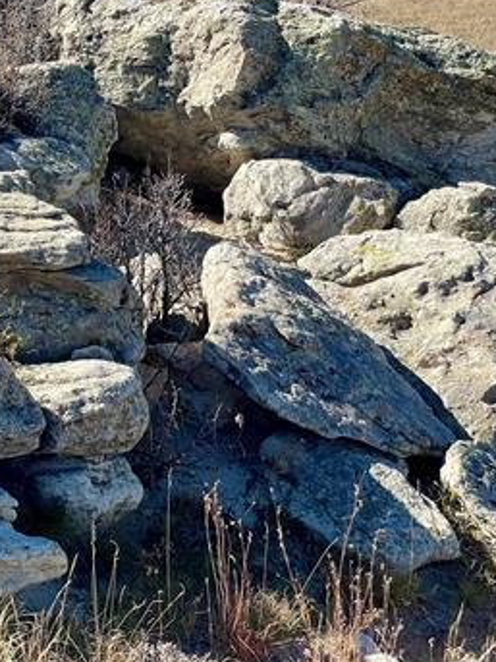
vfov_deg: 20.2
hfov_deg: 14.7
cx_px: -114
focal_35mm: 97
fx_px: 1854
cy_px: 219
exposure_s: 1/1142
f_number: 2
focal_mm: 6
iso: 25
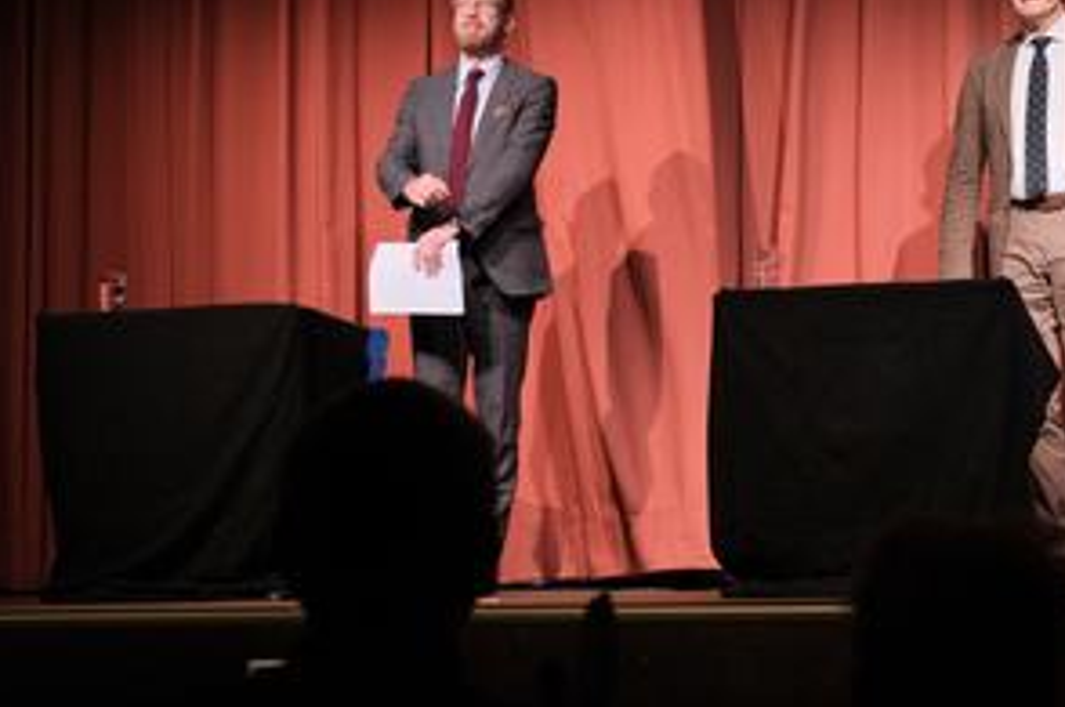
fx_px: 2333
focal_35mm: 79
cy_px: 268
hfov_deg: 25.6
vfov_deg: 17.2
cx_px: 677
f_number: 4.5
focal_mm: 38.9
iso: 1600
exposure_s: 1/125
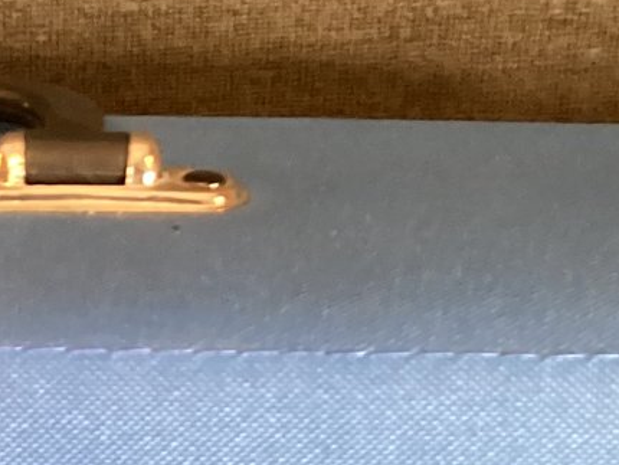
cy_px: 787
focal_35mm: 109
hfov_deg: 17.1
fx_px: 1950
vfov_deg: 12.6
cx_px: -145
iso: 320
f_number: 2.4
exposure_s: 1/33
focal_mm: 3.3
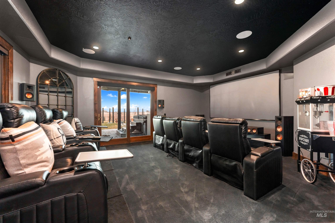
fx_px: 130
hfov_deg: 104.3
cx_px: 168
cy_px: 112
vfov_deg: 81.2
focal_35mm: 14
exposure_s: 1/1.25
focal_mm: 14
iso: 1000
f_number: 10
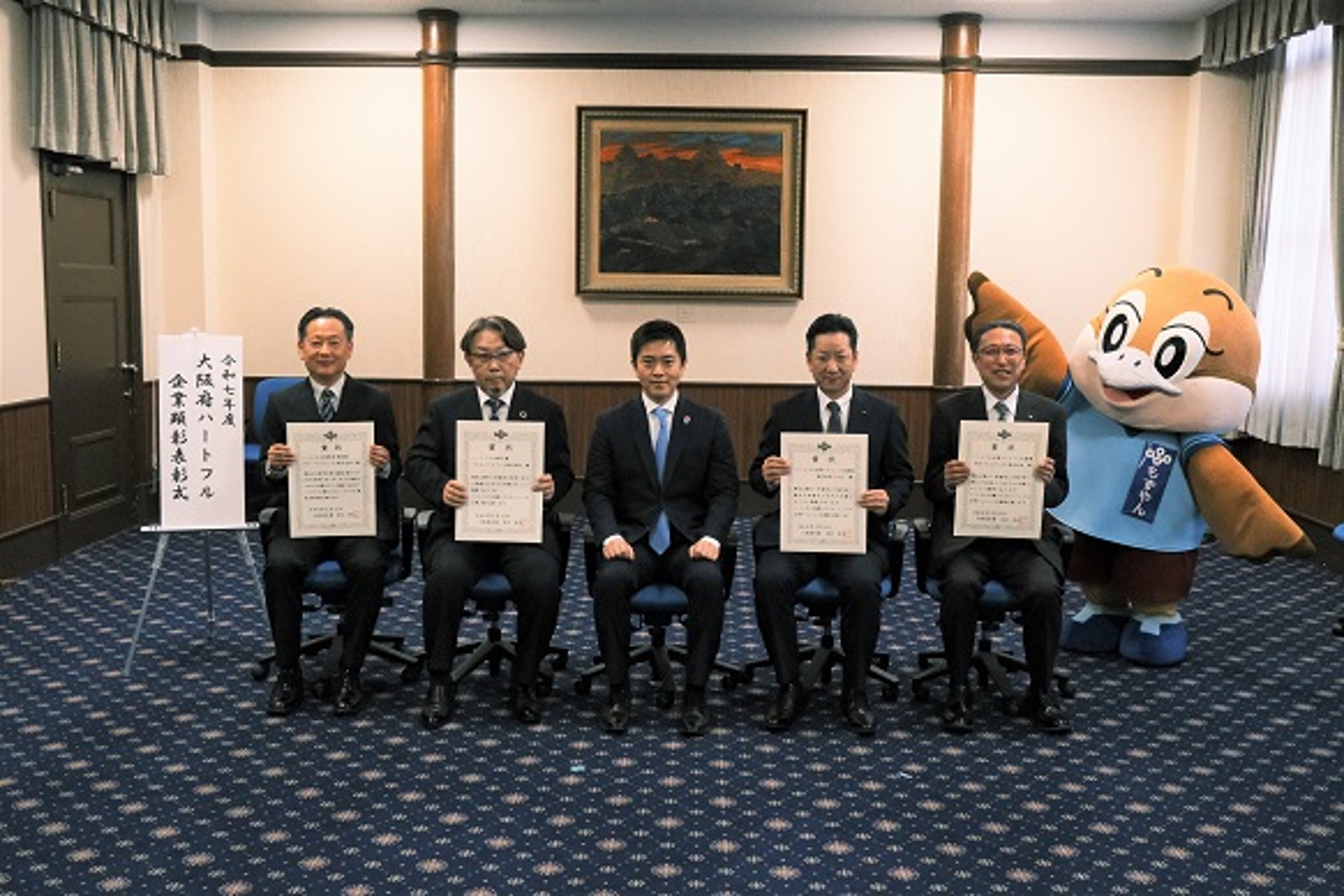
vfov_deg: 38.9
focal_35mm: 34
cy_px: 448
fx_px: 1269
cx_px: 672
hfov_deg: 55.8
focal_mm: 22.8
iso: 8000
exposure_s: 1/250
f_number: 8
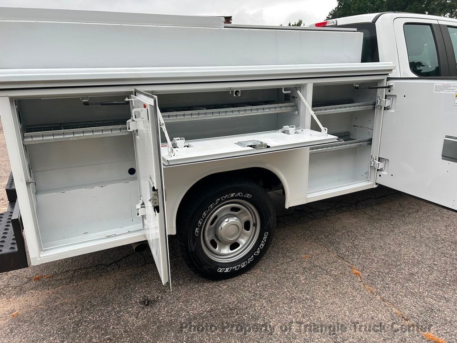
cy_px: 172
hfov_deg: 67.3
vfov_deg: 53.1
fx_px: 343
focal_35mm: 26
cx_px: 228
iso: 50
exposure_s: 1/567
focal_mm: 5.7
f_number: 1.5
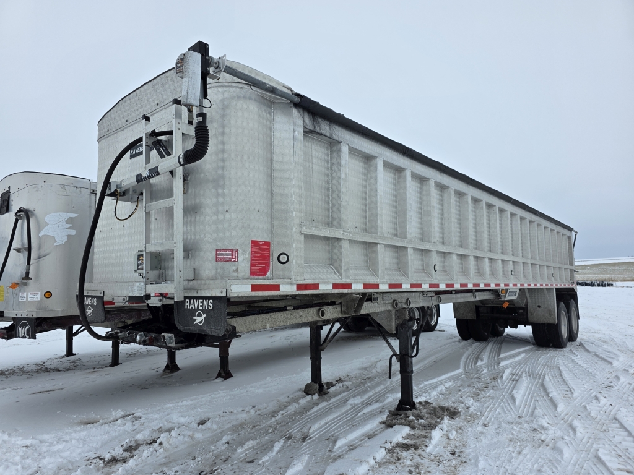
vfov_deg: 58.9
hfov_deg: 73.9
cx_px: 317
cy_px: 238
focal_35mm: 23
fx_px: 421
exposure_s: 1/5778
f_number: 1.7
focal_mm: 6.3
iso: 80
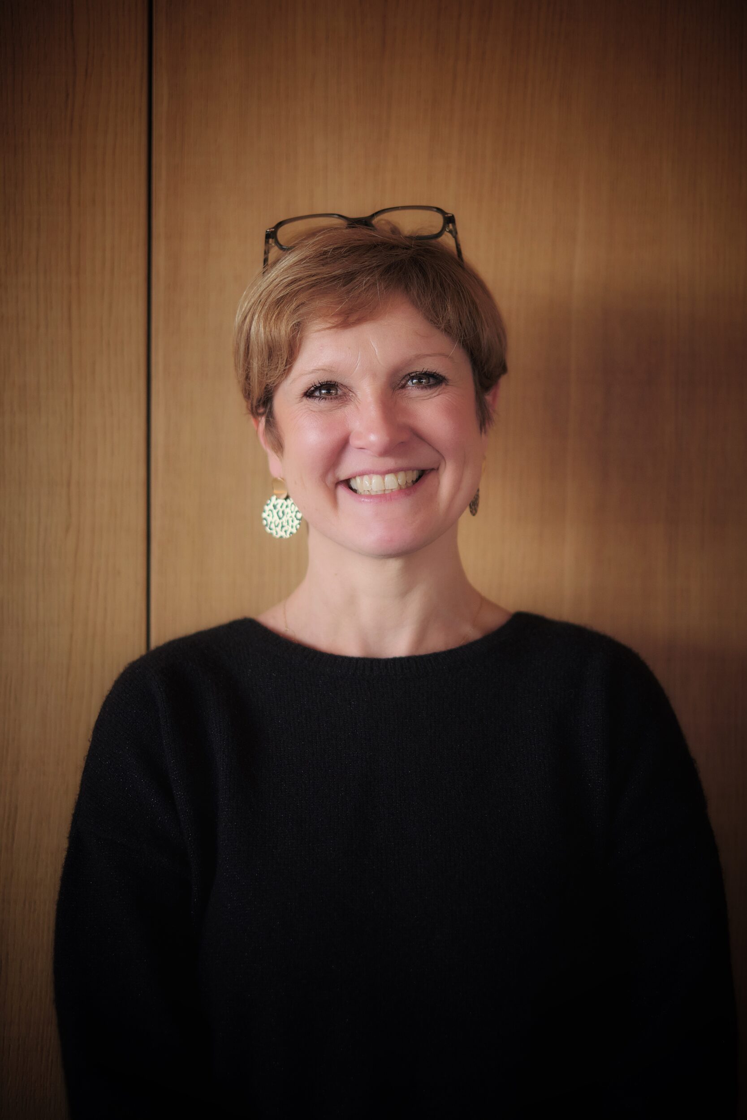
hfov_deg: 25.5
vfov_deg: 37.5
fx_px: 1649
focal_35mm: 53
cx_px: 374
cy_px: 560
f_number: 1.4
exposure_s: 1/300
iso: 800
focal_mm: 35
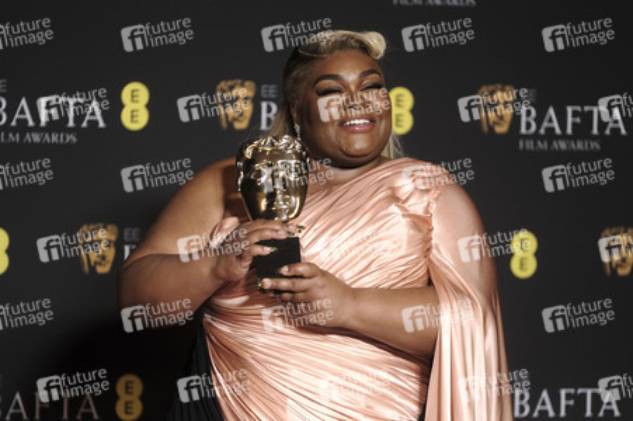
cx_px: 316
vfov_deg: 7.4
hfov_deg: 11.1
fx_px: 3268
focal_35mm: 186
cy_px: 210
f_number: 2.8
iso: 1600
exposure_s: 1/250
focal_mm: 124.3
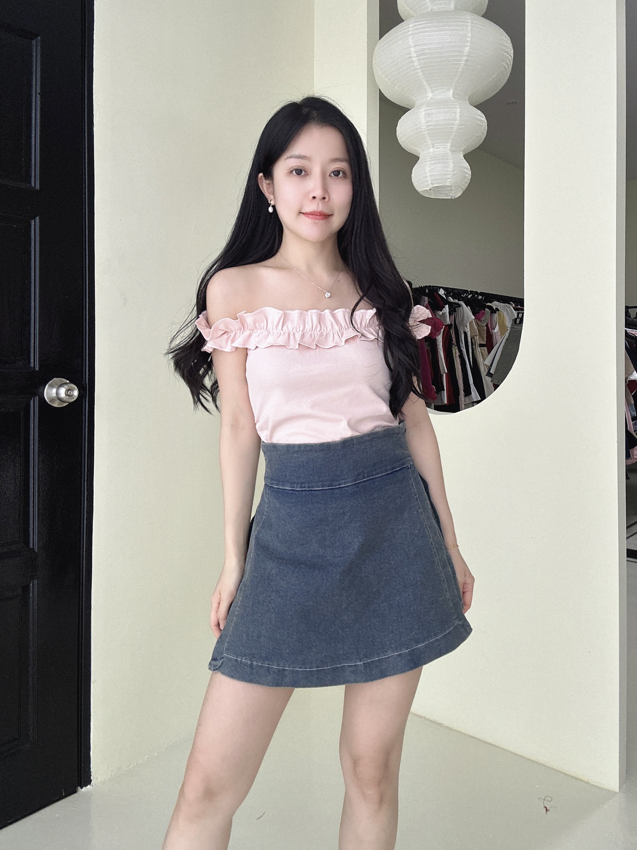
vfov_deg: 73.9
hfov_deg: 58.9
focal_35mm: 23
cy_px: 425
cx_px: 318
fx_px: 564
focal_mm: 2.69
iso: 80
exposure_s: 1/95
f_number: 1.9
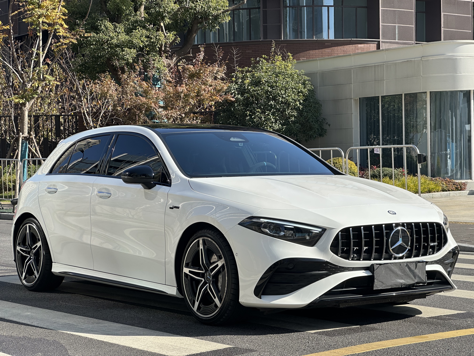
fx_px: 1054
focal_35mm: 77
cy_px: 178
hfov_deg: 25.3
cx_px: 237
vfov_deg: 19.1
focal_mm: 9
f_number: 2.8
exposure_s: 1/544
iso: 32
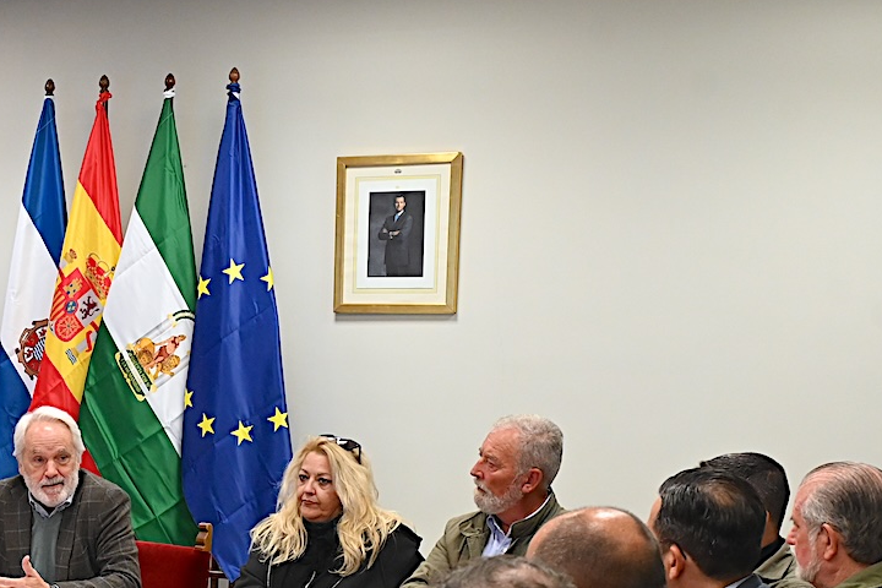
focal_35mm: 77
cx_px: -131
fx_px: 1886
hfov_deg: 24.3
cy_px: 671
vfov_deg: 17.1
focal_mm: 32
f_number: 5.6
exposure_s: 1/100
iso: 2500
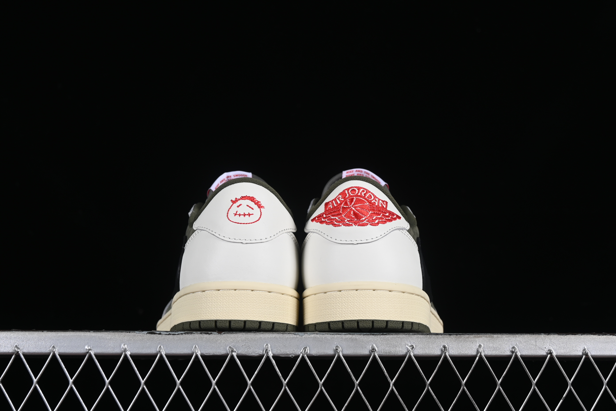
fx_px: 1283
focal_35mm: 75
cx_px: 308
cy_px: 206
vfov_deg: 18.2
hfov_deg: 27.0
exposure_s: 1/80
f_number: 8
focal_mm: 50
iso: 160
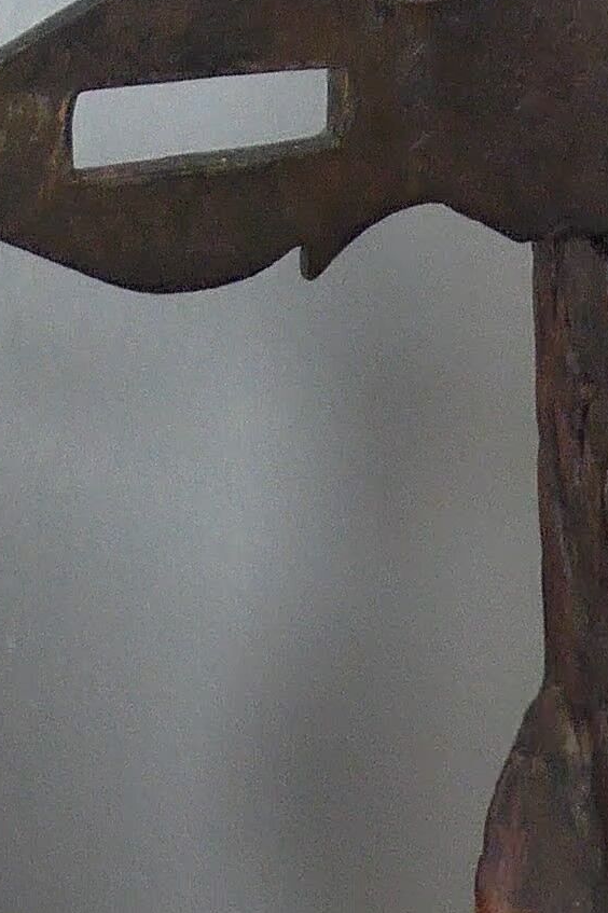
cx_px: 693
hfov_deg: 9.1
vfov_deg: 12.1
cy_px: -947
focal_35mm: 149
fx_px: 3777
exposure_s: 1/800
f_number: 3.3
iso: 1600
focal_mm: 8.8
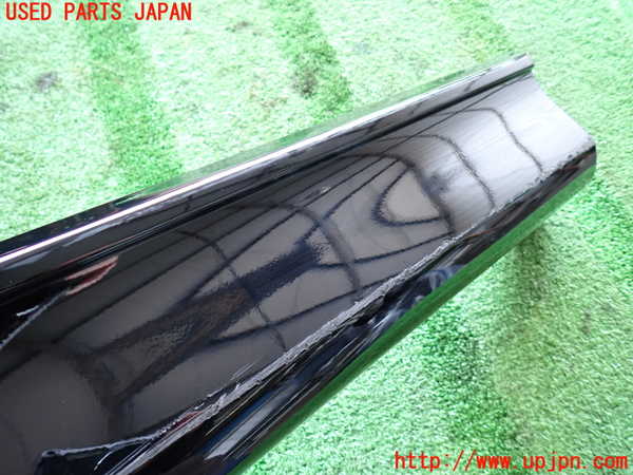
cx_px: 316
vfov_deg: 54.9
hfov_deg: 69.4
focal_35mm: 25
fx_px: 457
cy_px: 238
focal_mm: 4.5
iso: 250
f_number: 2
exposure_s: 1/30
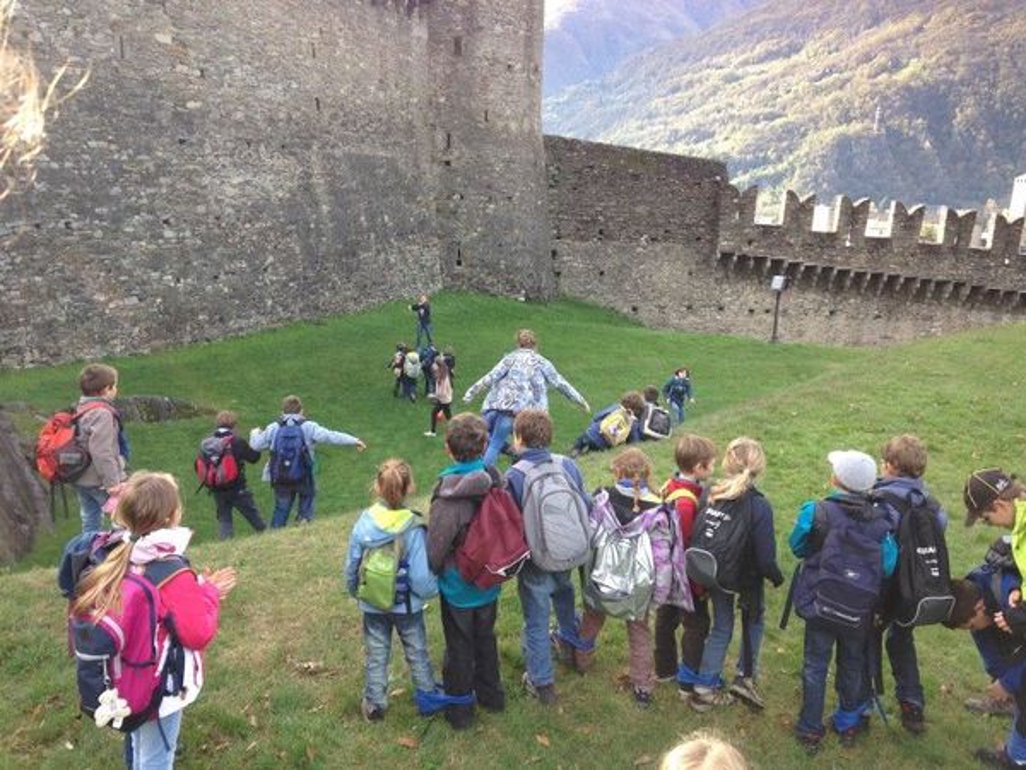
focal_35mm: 33
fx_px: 978
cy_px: 385
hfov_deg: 55.4
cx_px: 513
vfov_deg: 42.9
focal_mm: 4.12
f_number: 2.4
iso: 50
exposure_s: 1/176
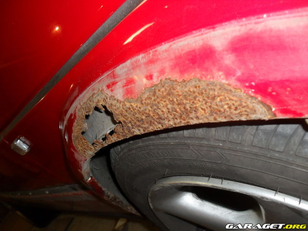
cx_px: 154
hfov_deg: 52.6
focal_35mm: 35
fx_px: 311
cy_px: 116
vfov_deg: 40.7
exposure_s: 1/45
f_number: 3.2
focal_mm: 6.3
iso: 200
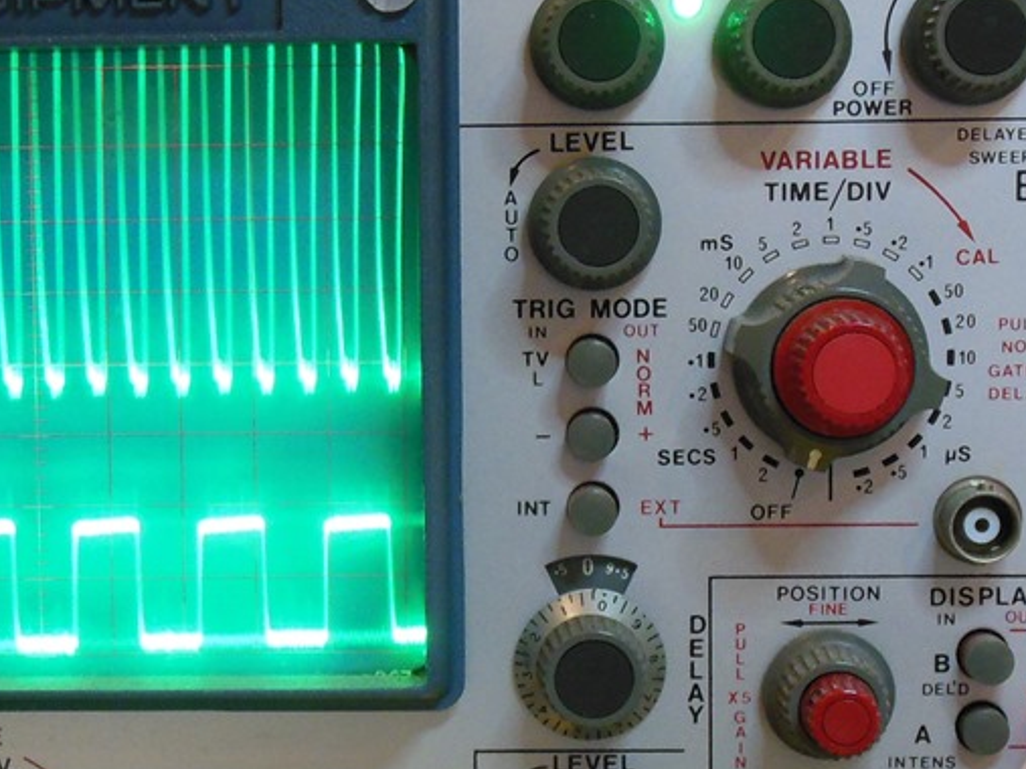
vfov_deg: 14.5
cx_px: 291
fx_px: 2993
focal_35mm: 101
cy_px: 690
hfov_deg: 19.4
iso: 400
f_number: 4
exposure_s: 1/20
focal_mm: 8.9
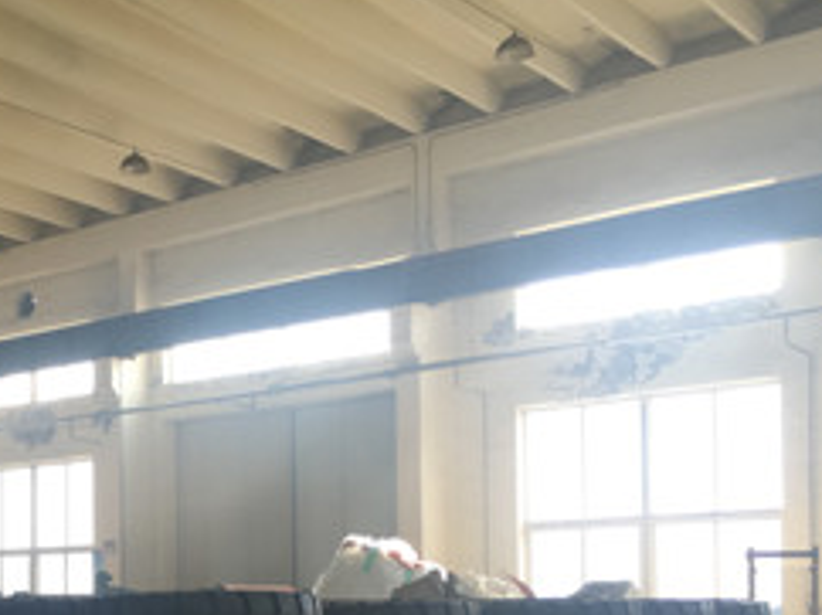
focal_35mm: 60
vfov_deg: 23.5
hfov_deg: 30.6
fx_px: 1423
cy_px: 586
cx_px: 65
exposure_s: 1/50
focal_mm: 4.15
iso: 25
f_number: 2.2
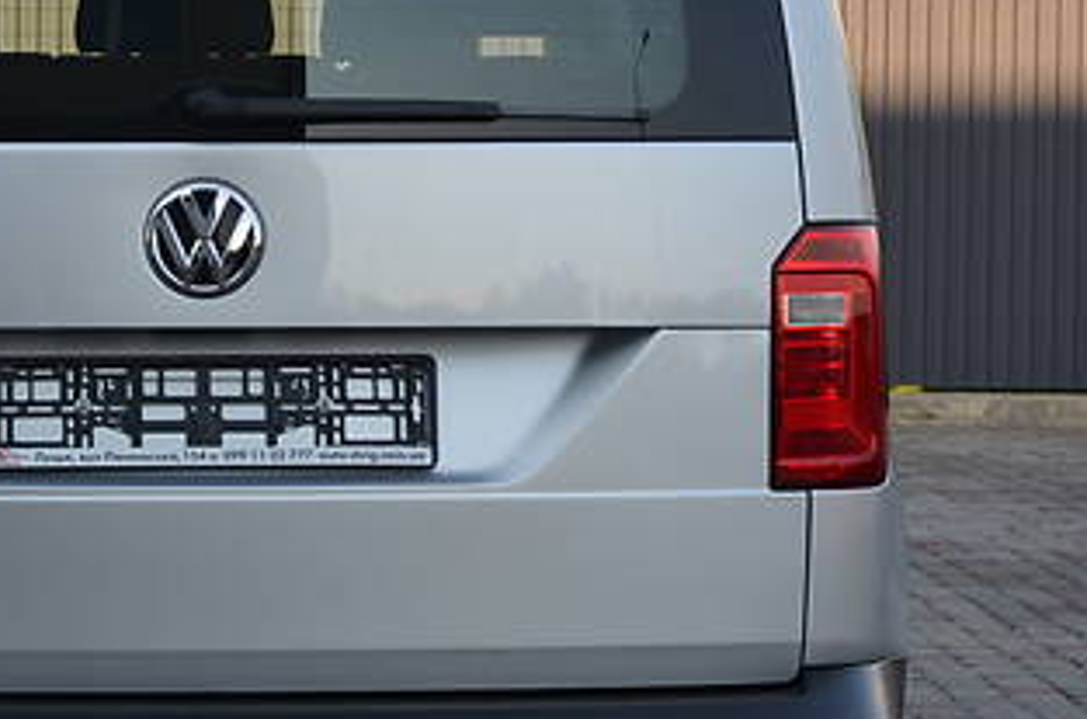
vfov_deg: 7.4
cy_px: 264
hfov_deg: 11.1
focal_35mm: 184
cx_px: 122
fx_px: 5542
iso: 250
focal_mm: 48
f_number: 5.6
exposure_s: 1/125
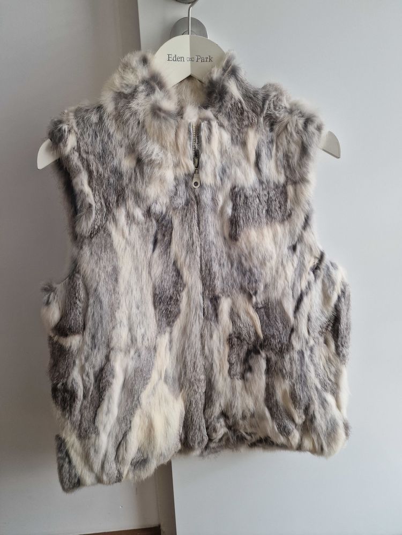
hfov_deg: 58.9
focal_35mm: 23
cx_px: 201
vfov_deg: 73.9
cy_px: 268
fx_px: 356
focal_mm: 6.4
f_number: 1.8
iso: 500
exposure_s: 1/50
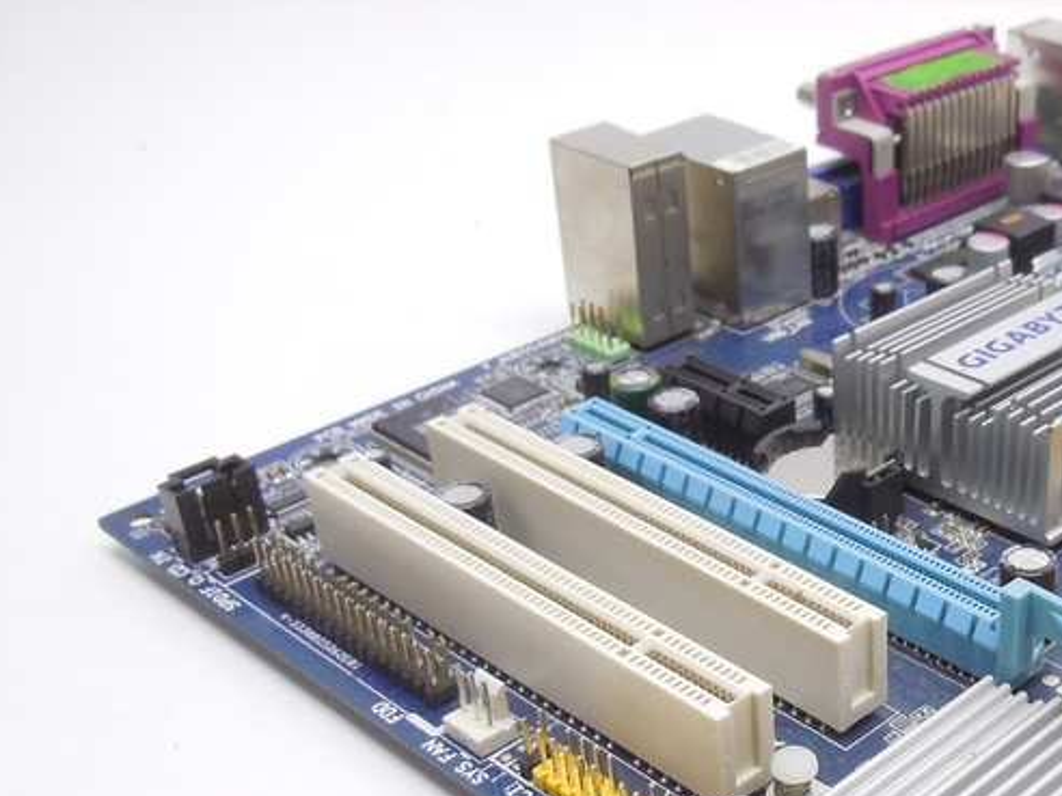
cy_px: 617
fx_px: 1595
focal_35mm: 52
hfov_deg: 34.9
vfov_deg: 27.6
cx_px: 941
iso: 125
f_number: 3.1
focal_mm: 4.5
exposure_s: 1/80
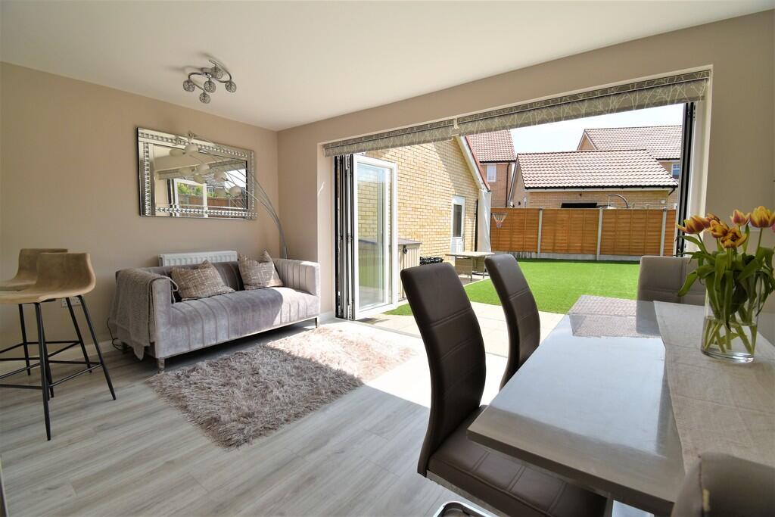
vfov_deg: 77.3
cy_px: 258
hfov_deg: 100.4
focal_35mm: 15
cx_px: 388
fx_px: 323
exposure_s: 1/200
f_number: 9
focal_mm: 10
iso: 100
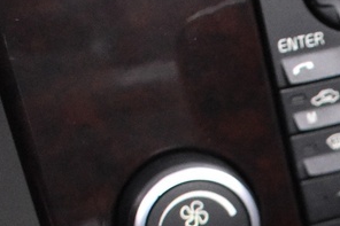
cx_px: 632
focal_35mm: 148
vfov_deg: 8.5
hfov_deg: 12.5
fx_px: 1397
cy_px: 536
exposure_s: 1/30
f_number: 3.5
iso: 3200
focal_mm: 18
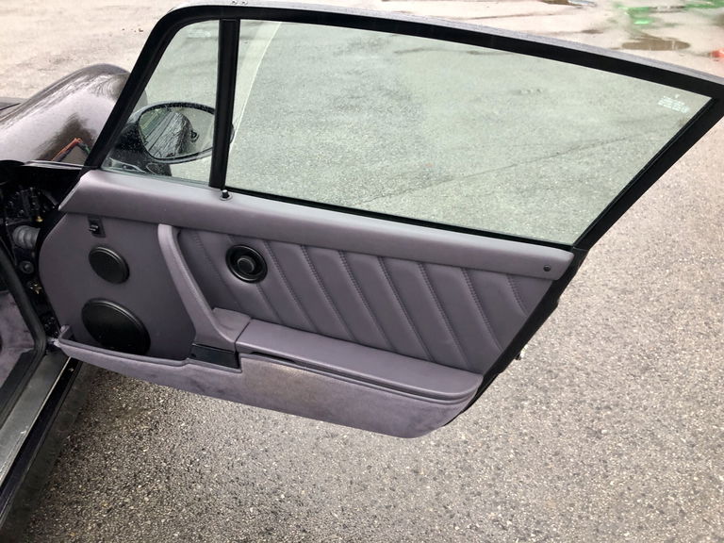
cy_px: 272
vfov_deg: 49.7
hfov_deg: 63.4
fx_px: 586
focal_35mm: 28
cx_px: 362
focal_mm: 4
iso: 40
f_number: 1.8
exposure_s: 1/15
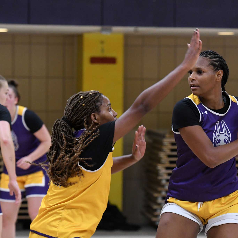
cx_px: 167
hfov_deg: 6.8
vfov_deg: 6.8
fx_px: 2012
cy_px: 119
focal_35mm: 259
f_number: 3.5
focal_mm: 135
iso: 5000
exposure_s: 1/400
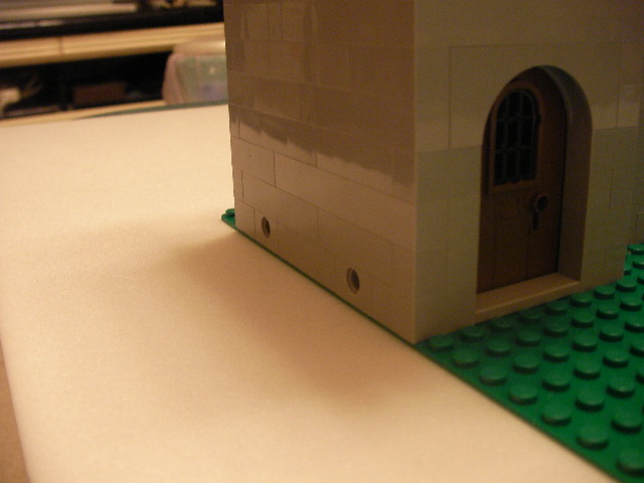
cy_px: 242
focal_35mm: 38
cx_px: 322
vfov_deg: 37.7
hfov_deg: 49.0
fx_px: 707
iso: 200
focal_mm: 6.3
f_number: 3.5
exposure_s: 1/6.6
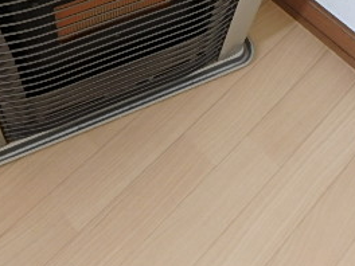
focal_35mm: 51
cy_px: -30
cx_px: 155
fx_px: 523
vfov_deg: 26.3
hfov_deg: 37.4
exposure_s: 1/50
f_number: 3.5
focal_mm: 3.7
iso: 200
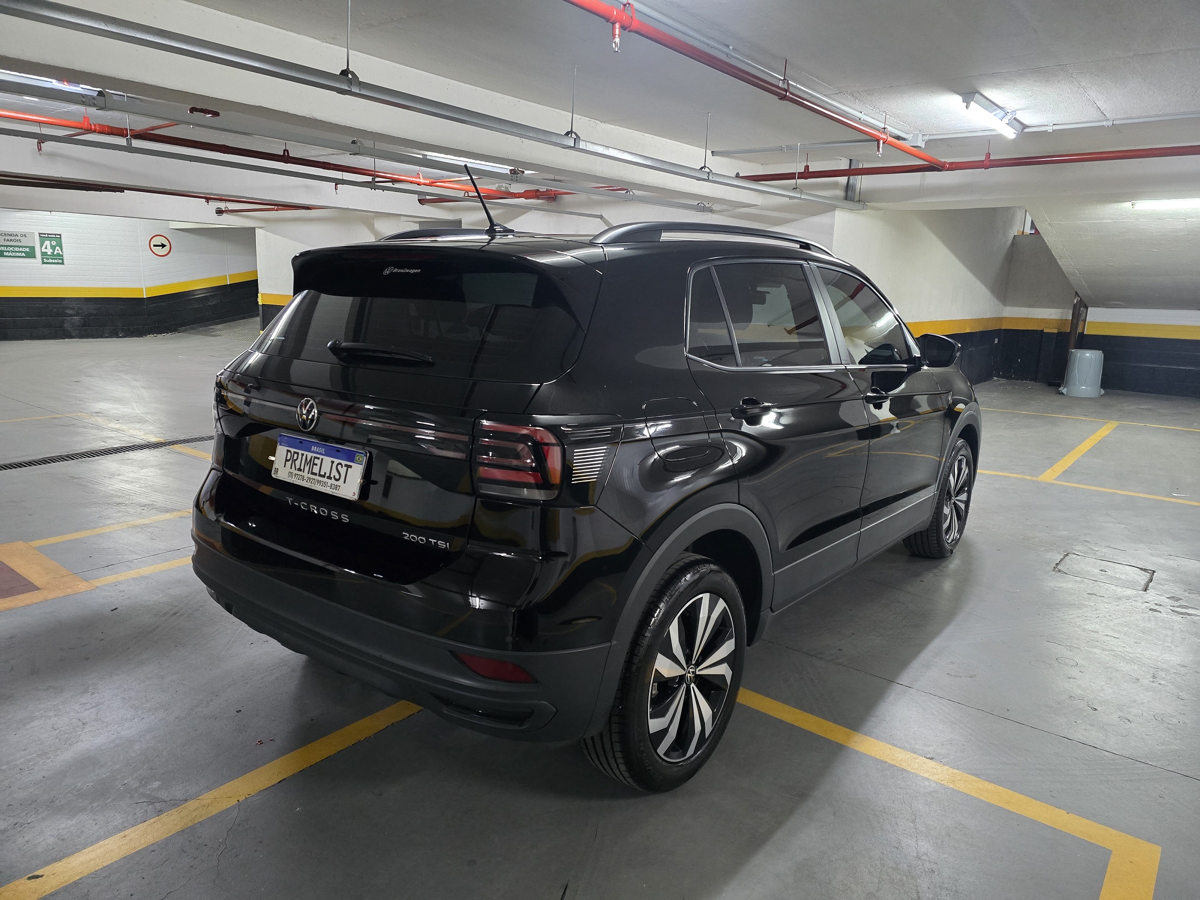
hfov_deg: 73.9
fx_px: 797
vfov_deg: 58.9
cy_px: 450
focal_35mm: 23
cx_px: 600
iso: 1600
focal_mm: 6.3
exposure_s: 1/40
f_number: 1.7
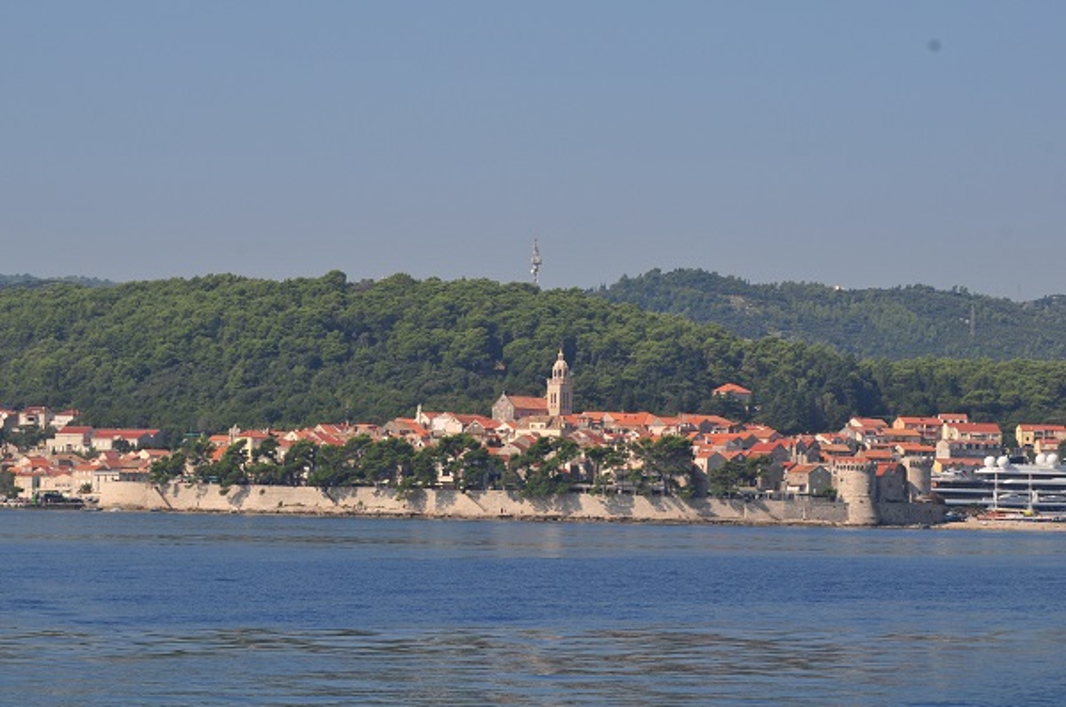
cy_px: 354
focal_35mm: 128
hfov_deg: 16.1
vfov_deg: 10.7
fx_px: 3769
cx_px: 533
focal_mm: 85
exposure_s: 1/500
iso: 250
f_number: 9
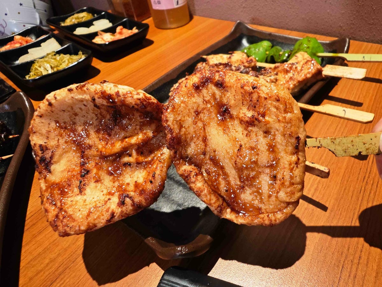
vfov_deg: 58.9
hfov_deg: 73.9
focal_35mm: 23
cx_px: 191
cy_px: 144
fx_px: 254
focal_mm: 2.03
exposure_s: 1/40
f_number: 1.8
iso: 160
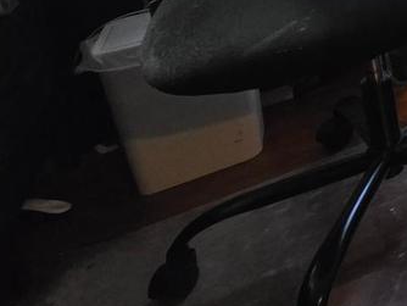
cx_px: 868
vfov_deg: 19.8
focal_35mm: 56
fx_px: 659
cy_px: -232
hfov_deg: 17.8
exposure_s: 1/60
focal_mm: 2.2
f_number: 1.9
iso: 1000
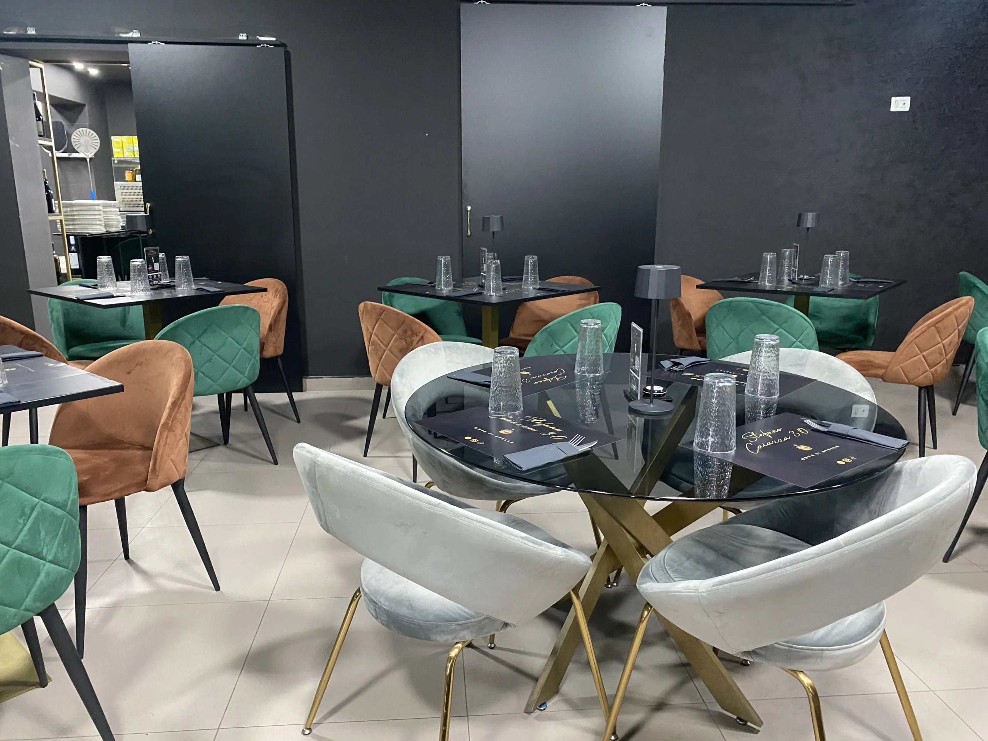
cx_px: 494
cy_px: 370
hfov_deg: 67.3
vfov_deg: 53.1
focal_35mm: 26
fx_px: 742
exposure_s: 1/33
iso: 640
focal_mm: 4.25
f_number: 1.8
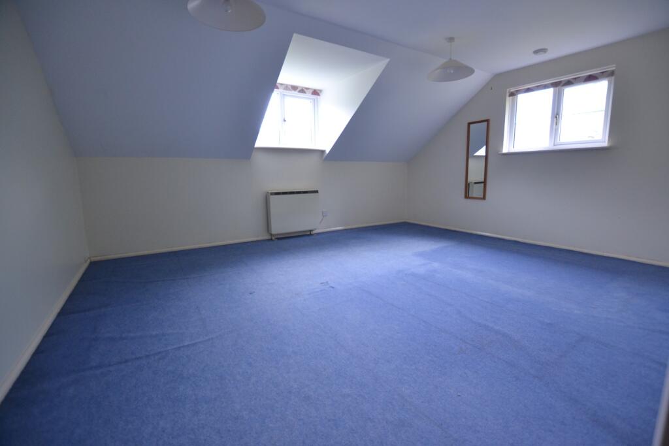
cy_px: 223
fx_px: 279
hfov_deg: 100.4
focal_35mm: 15
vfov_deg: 77.3
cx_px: 334
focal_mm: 10
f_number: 3.5
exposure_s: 1/80
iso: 800
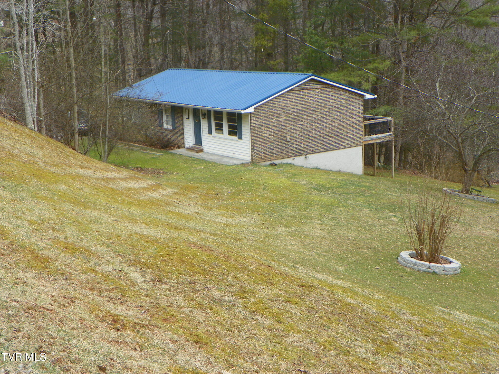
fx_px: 750
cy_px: 187
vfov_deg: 28.0
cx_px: 250
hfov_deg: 36.8
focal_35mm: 52
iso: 64
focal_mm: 9.2
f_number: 3.5
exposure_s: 1/160
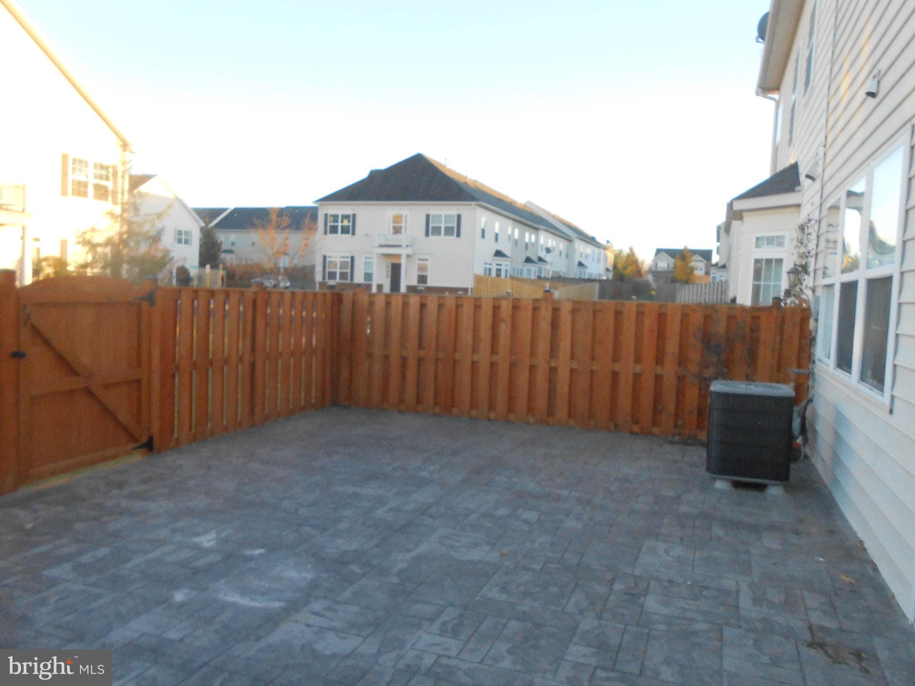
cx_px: 458
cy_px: 343
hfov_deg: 67.3
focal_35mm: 26
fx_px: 687
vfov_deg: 53.1
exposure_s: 1/250
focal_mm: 4.6
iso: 250
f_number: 3.5
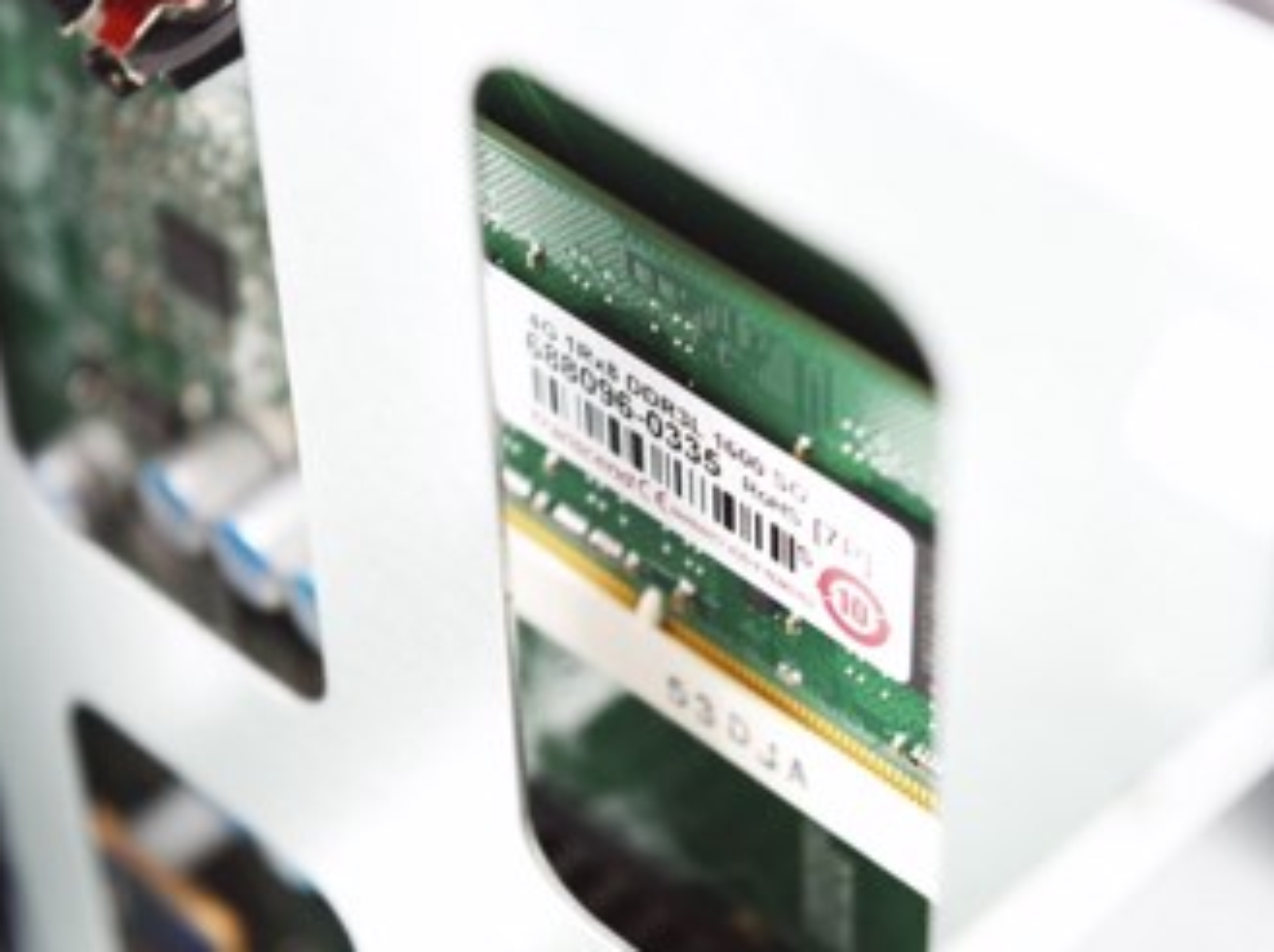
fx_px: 3995
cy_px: 422
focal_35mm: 109
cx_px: 612
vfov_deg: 13.6
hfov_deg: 18.1
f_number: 5.6
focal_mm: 55
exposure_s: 1/100
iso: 400
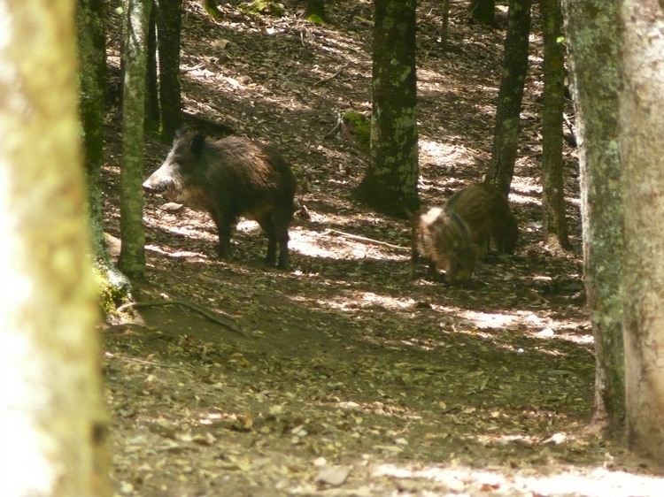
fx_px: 8054
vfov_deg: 3.5
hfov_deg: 4.7
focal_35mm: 420
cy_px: 248
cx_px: 332
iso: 400
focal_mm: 88.8
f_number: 3.7
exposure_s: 1/30
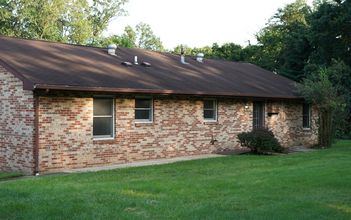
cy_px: 106
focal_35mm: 47
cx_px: 134
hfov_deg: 42.4
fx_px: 450
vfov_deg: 27.4
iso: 100
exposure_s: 1/125
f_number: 4
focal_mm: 32
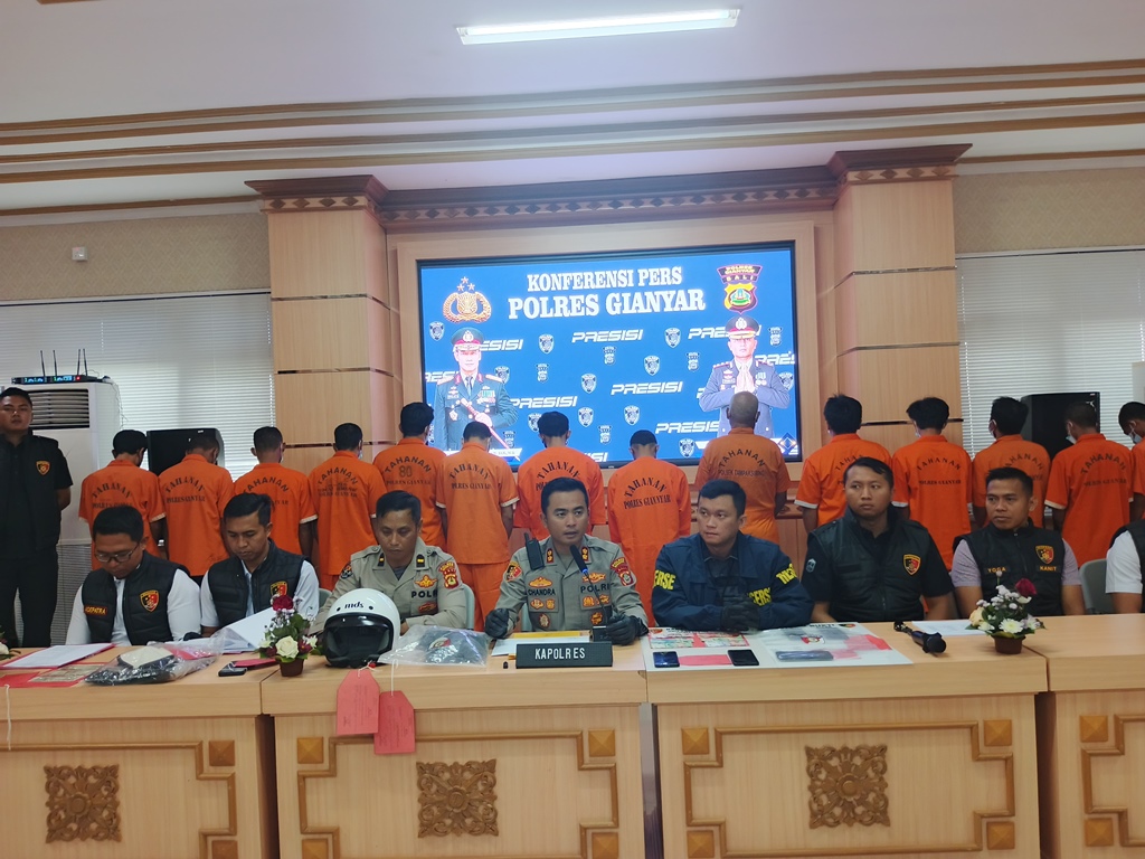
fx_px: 893
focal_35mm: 27
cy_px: 430
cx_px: 572
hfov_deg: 65.3
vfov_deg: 51.4
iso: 843
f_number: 1.6
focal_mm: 4.11
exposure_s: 1/33.3
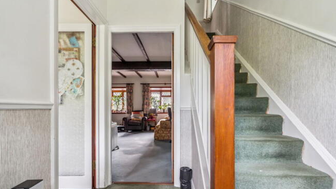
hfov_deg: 95.9
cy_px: 106
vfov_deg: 63.7
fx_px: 151
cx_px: 169
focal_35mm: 17
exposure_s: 1/60
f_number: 5.6
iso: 640
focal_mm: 16
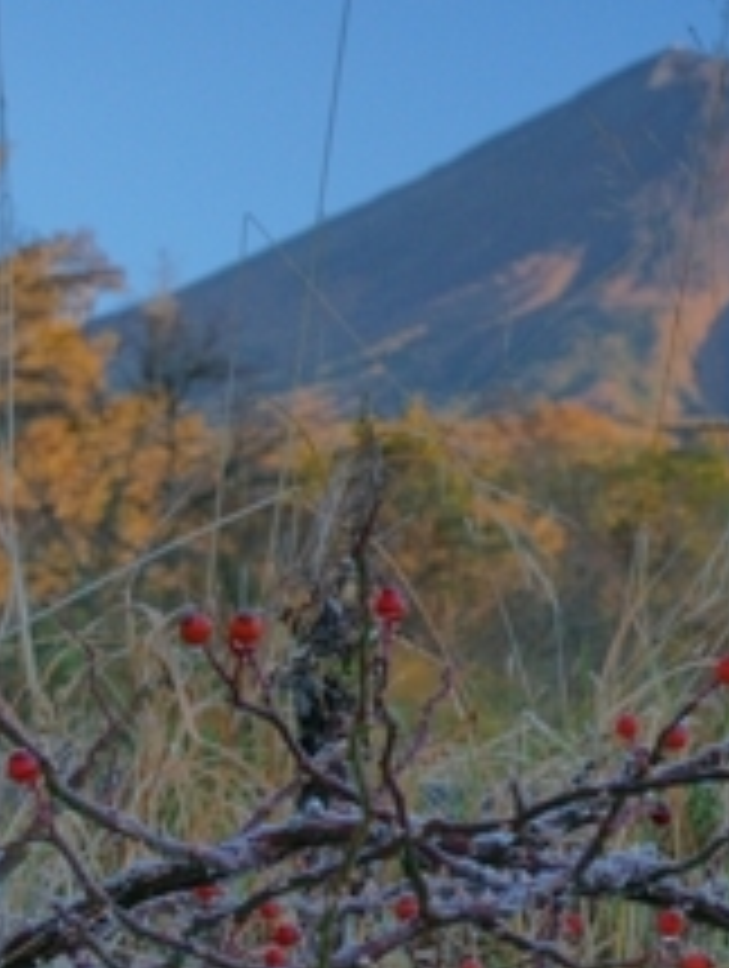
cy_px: 705
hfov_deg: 14.6
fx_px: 2800
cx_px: 724
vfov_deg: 19.5
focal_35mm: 100
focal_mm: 35
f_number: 11
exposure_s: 1/40
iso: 400
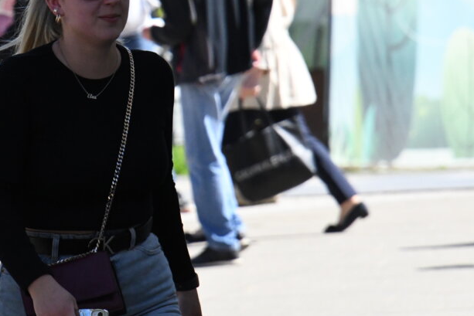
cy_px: 64
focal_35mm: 551
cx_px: 97
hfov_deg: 3.7
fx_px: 7256
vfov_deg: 2.5
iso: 5000
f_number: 9
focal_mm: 220
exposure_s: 1/5000
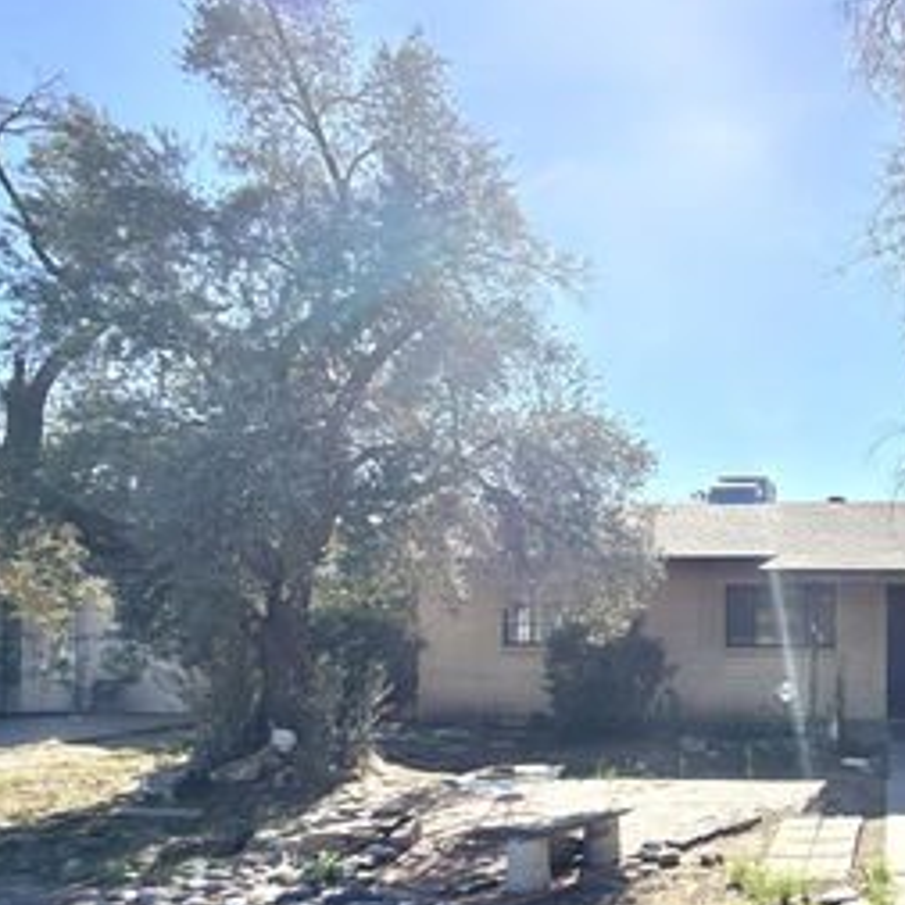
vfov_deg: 61.3
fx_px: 739
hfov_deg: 53.6
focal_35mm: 25
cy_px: 608
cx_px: 841
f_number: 2.2
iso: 50
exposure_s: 1/2092
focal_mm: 2.22
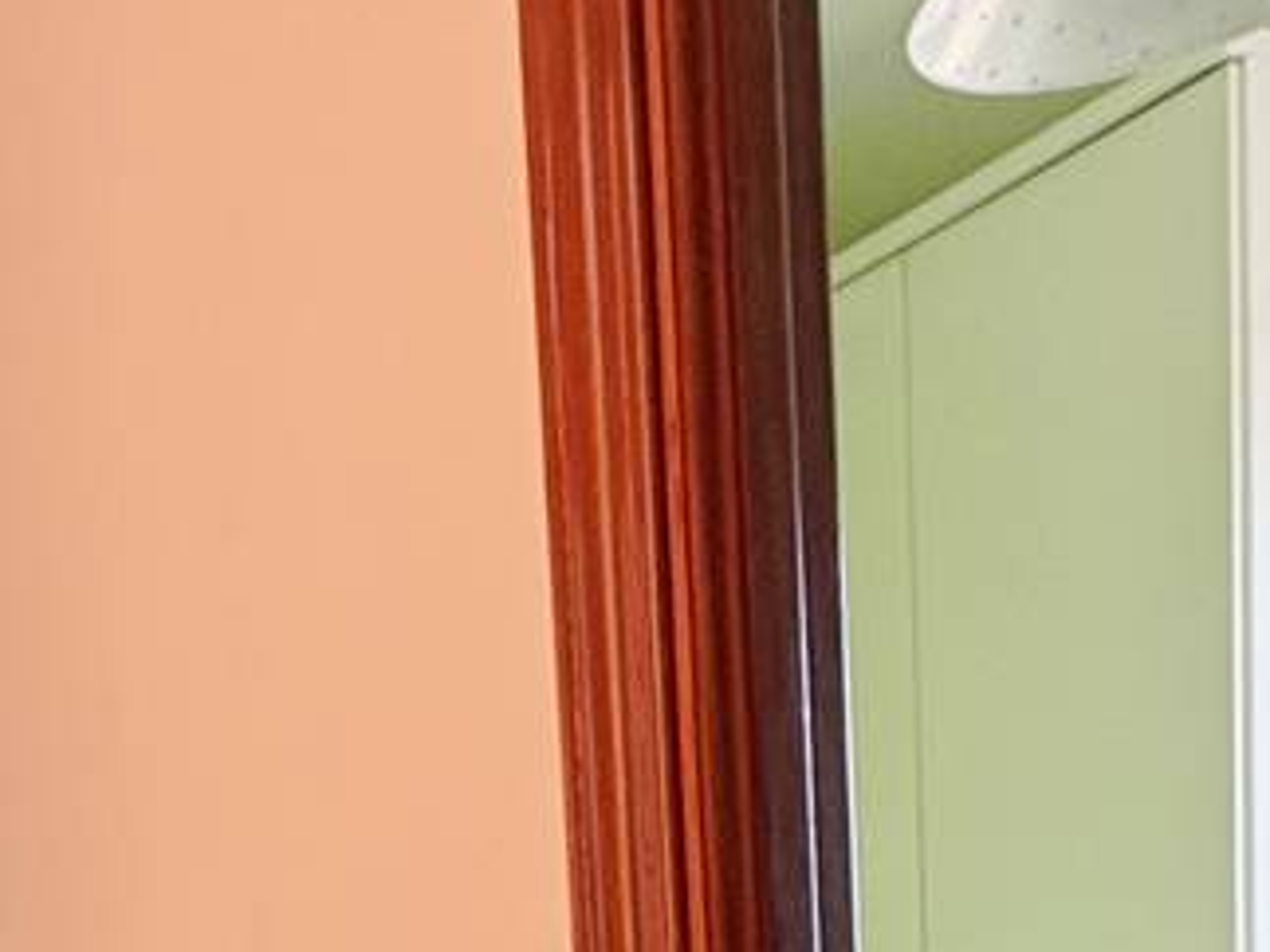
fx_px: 2384
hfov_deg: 27.1
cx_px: -165
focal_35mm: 65
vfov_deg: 17.9
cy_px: 1729
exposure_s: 1/87
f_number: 2.2
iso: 200
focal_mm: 2.22
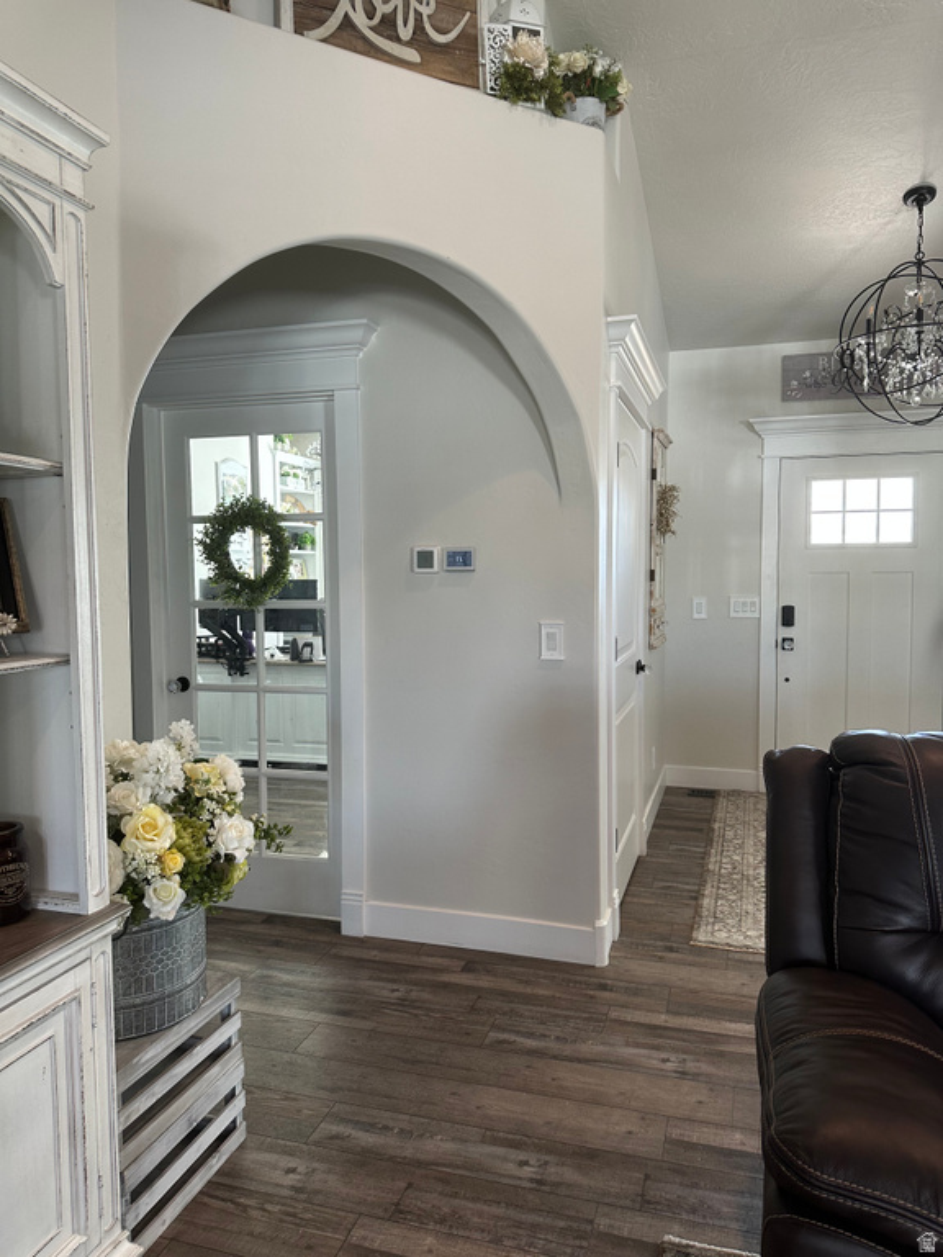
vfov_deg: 71.6
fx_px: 872
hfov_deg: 56.8
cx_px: 472
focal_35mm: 24
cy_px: 628
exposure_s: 1/60
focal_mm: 6.86
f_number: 1.78
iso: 125
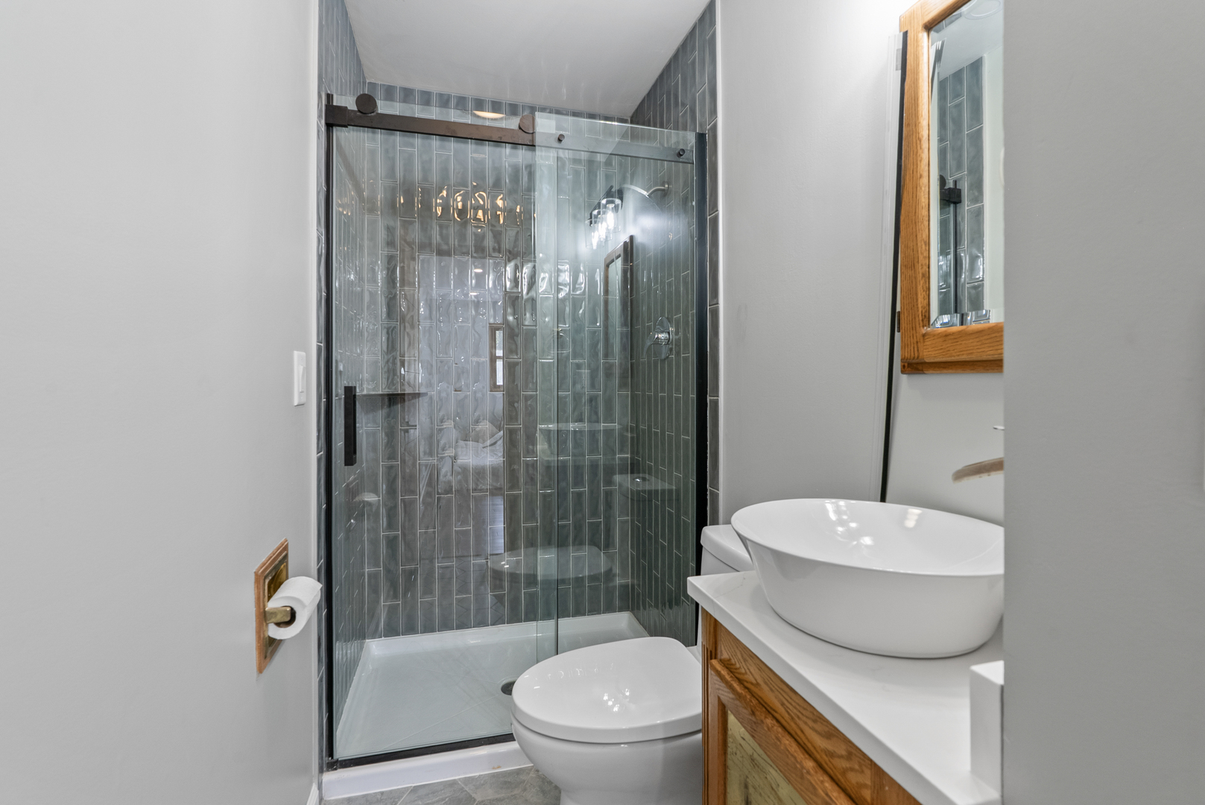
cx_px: 602
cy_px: 402
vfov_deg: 73.8
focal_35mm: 16
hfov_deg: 96.7
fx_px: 536
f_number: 9
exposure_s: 1/6
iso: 400
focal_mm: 16
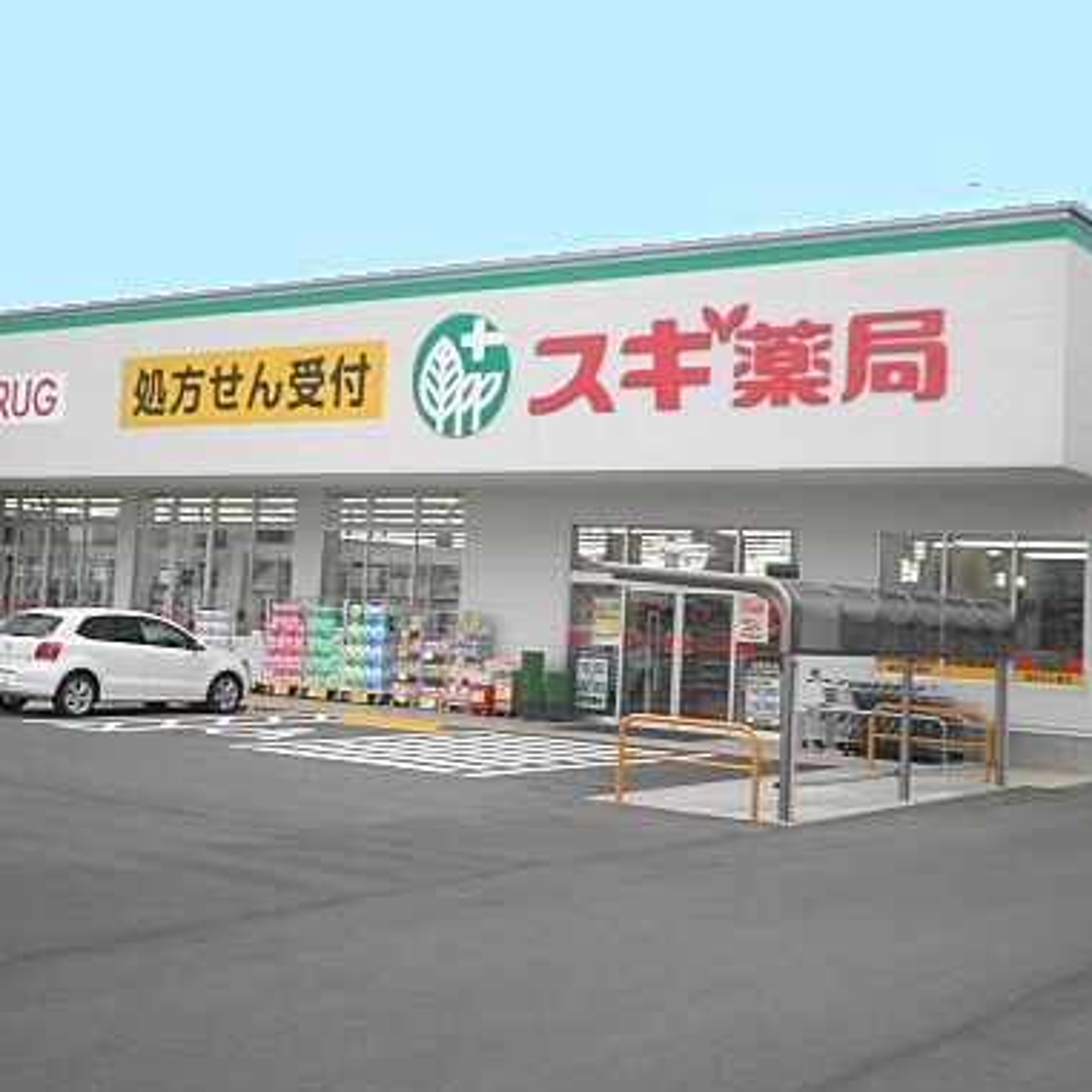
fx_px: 1642
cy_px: 461
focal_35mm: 46
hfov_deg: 36.7
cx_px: 619
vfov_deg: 36.7
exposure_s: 1/320
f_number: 2.9
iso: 64
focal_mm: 5.5
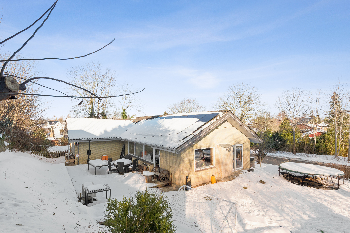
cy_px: 119
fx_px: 165
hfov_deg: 93.2
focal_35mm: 17
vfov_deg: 70.4
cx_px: 181
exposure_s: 1/160
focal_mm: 16
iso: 200
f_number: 10
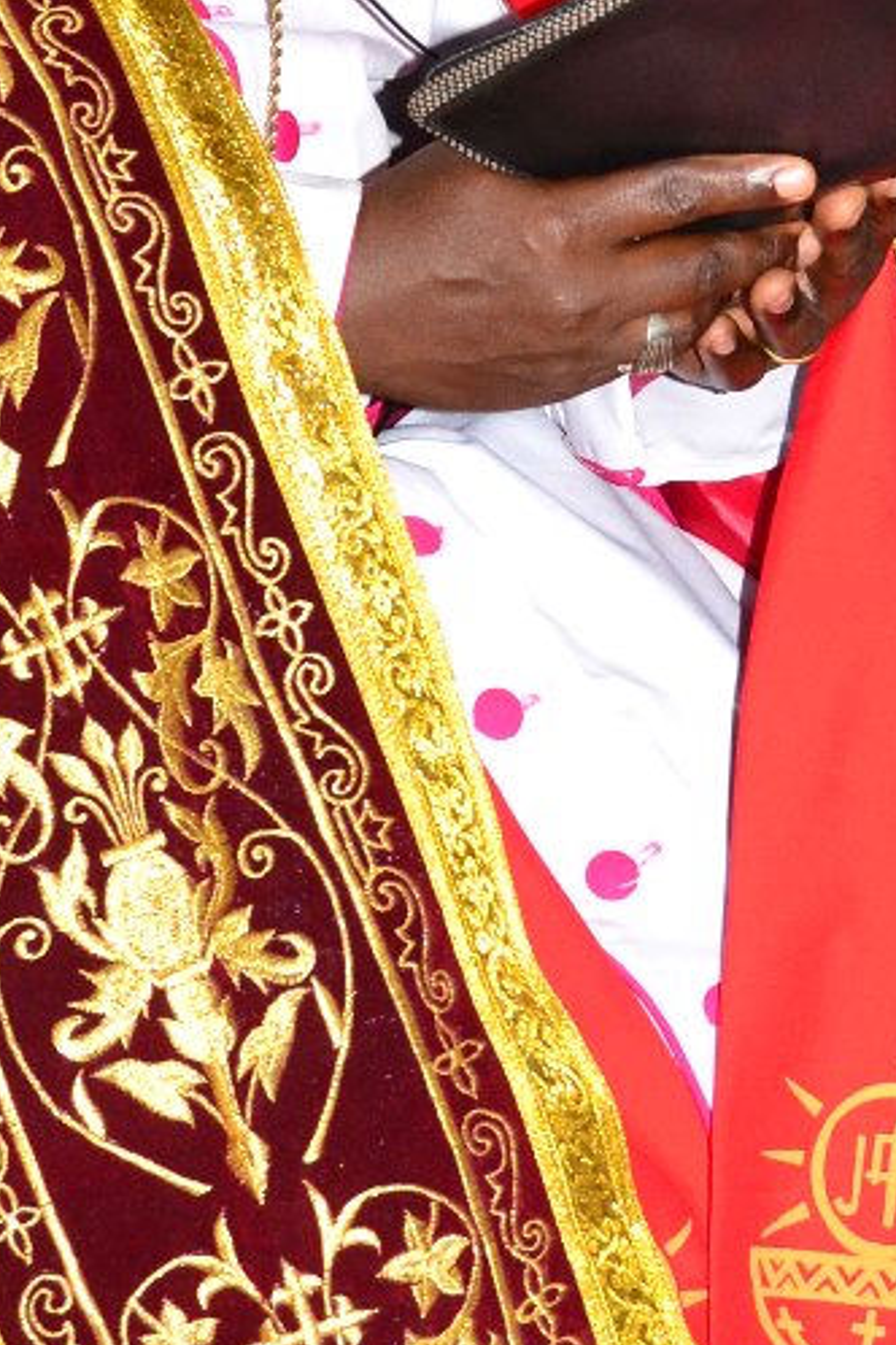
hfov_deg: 8.5
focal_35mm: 162
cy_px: 365
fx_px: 6048
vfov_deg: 12.6
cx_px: 561
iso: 800
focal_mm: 28
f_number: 4.5
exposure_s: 1/200
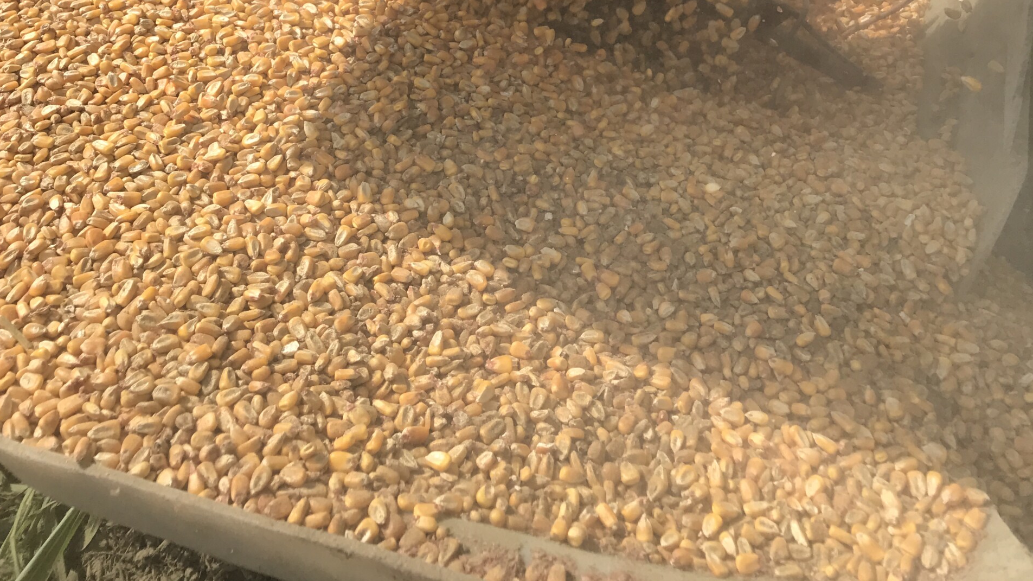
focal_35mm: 41
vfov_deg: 26.5
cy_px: -72
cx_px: 515
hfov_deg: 49.4
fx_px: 1123
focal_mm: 3.99
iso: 20
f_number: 1.8
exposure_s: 1/1742
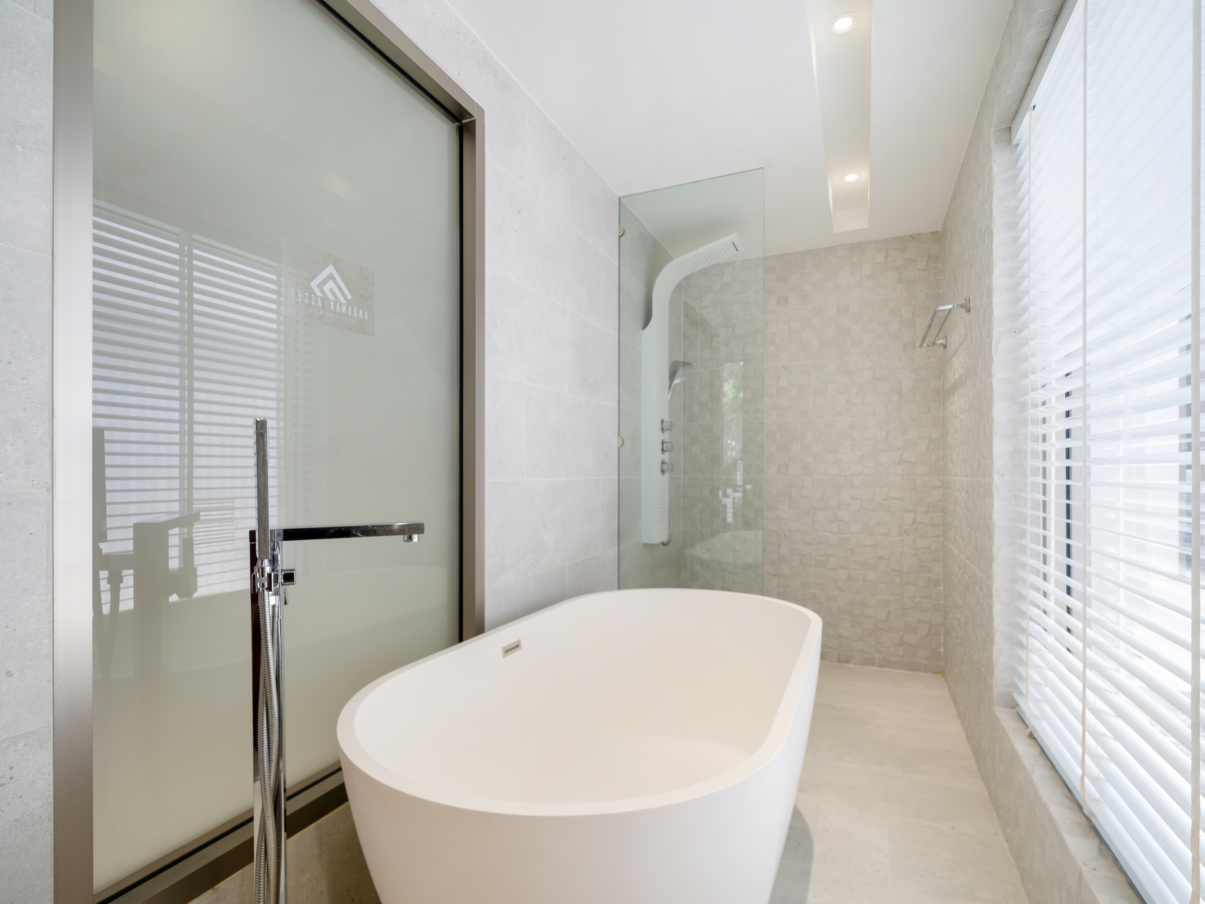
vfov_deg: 78.1
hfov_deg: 94.2
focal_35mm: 16
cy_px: 463
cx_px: 664
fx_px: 557
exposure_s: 1/50
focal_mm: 14
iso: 400
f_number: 6.3
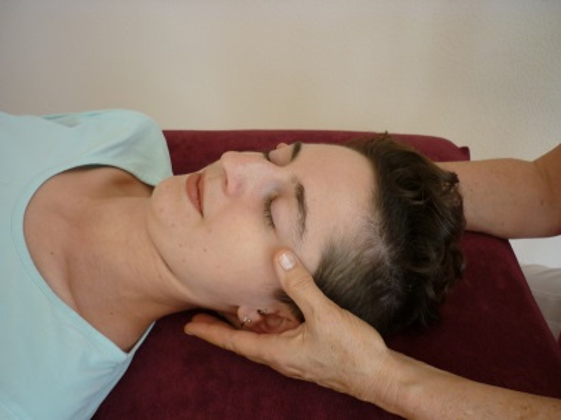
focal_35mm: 33
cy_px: 210
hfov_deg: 55.4
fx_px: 535
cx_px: 280
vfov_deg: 42.9
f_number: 2.8
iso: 80
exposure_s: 1/50
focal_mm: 5.5
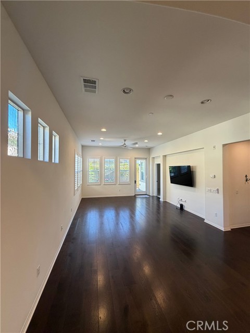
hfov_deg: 85.7
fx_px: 135
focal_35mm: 14
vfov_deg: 102.1
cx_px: 125
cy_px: 166
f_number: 2.2
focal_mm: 2.22
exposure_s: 1/120
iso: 250
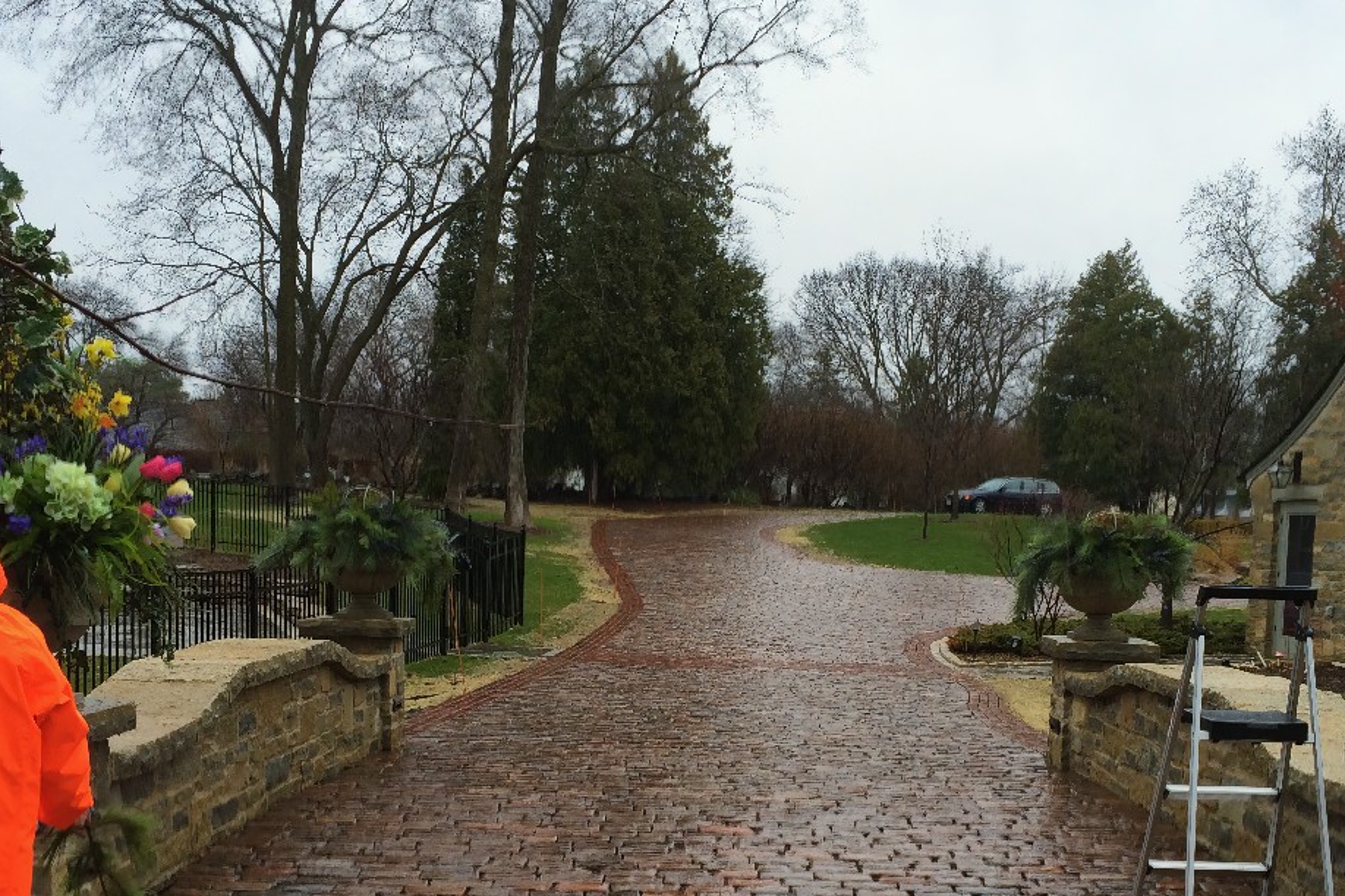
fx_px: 1718
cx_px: 700
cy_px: 690
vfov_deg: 28.7
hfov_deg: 42.7
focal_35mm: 46
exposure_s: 1/182
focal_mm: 4.2
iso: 32
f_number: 2.2
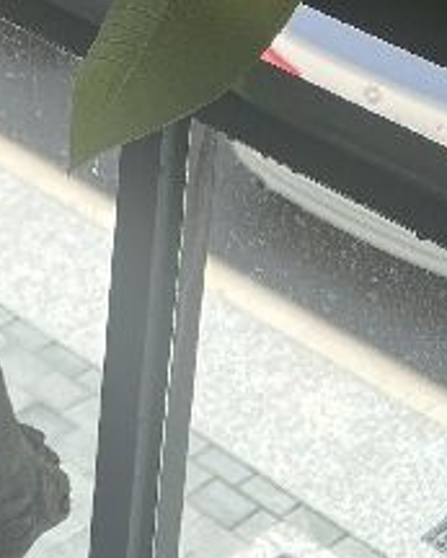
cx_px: -274
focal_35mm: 127
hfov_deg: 11.5
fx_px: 2099
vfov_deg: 13.7
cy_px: -424
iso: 50
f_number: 1.5
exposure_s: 1/521
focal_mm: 5.7
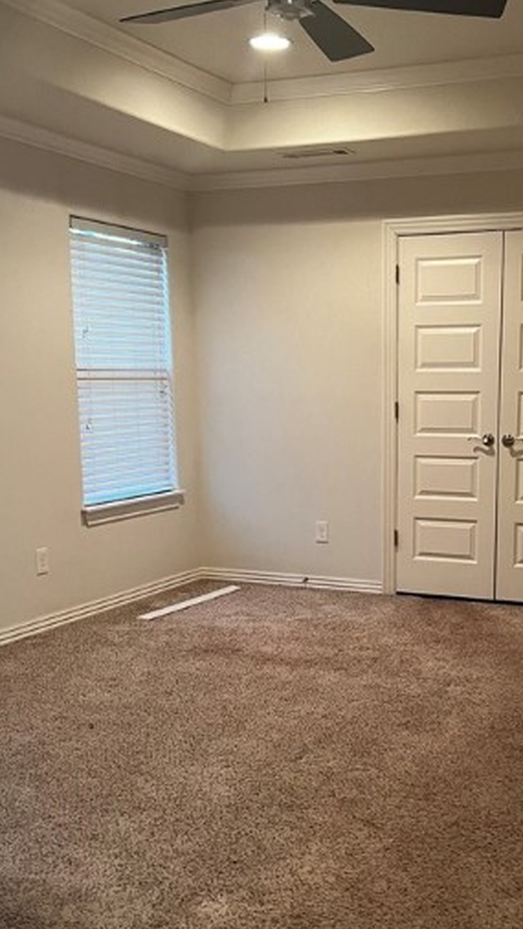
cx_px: 374
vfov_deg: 47.1
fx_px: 1059
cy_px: 553
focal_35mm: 43
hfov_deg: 27.5
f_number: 1.5
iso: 400
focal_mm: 5.7
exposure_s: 1/60
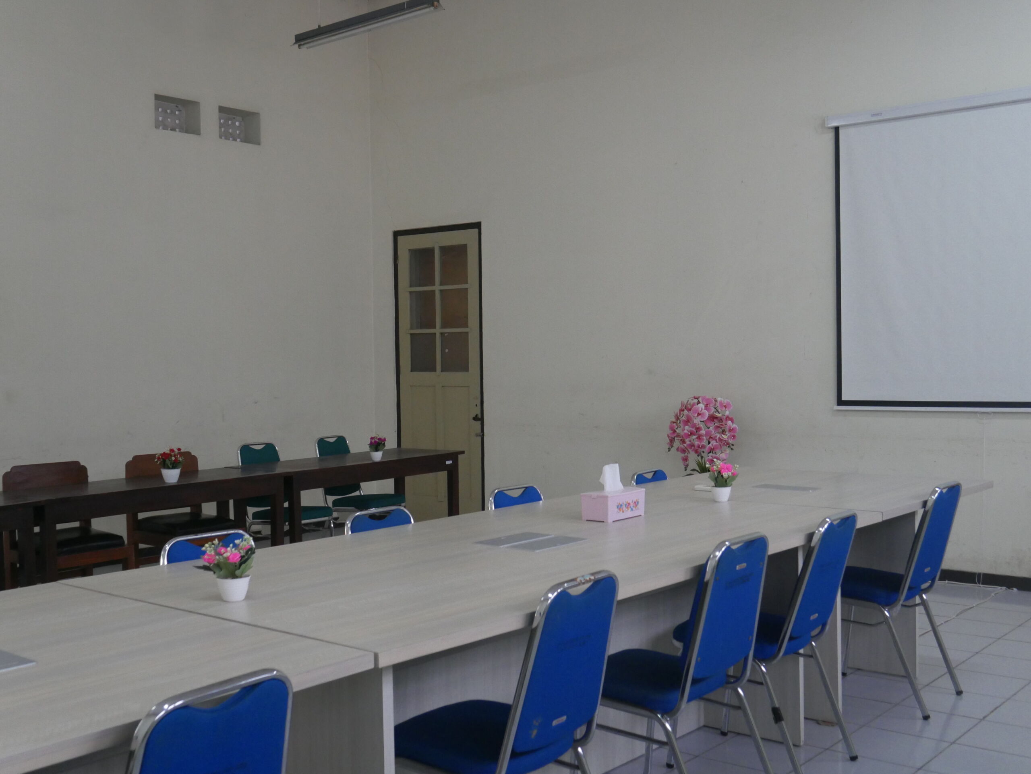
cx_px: 516
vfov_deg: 36.0
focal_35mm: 40
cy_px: 387
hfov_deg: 46.8
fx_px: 1192
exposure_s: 1/60
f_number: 4.4
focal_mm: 20
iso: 1600
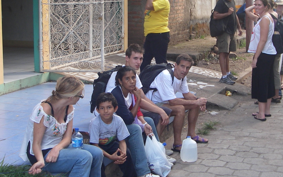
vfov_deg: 19.6
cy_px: 49
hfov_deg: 31.0
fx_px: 509
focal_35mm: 66
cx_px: 167
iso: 80
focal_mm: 6.3
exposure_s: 1/50
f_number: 3.3
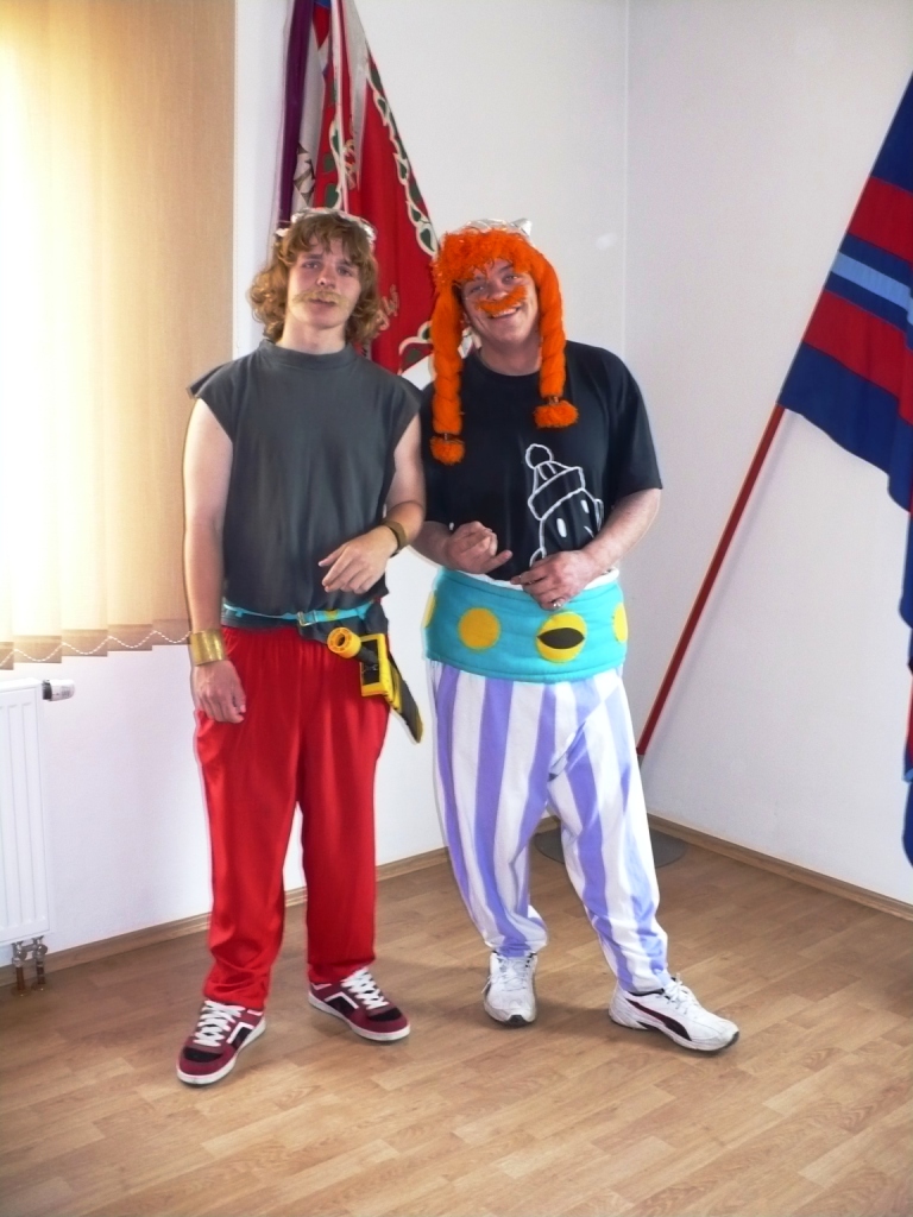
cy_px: 608
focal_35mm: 37
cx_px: 456
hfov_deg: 38.7
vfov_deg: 50.1
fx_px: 1301
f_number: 2.8
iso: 200
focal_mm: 6.1
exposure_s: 1/30
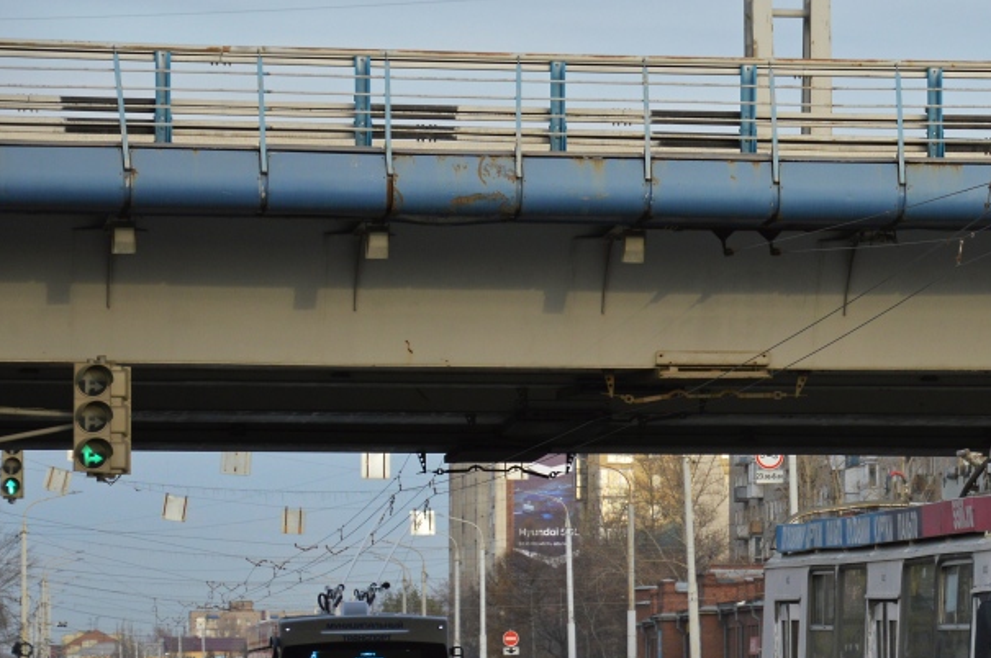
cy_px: 575
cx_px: 980
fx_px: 6544
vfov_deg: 5.8
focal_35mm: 238
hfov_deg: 8.6
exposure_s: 1/400
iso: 200
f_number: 5.6
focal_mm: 80
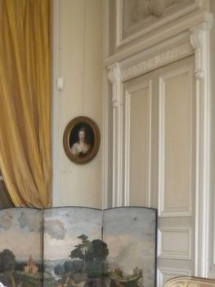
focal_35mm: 70
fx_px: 579
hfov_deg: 20.9
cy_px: 261
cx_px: 64
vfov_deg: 26.8
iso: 400
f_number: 3.1
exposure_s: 1/43.4
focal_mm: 6.3
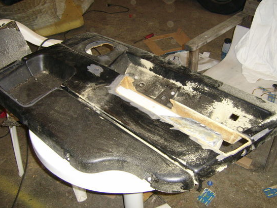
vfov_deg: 35.2
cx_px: 135
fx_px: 328
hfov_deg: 45.8
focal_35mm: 41
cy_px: 102
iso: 142
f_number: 2.8
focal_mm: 5.95
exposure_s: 1/30
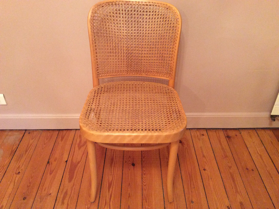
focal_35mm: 32
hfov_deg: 56.9
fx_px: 258
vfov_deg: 44.1
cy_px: 104
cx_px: 140
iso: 250
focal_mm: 3.3
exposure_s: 1/25
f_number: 2.4
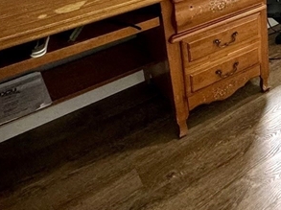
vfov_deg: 25.1
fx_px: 397
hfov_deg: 31.6
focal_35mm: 49
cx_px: 348
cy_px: -73
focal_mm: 2.22
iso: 250
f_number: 2.2
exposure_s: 1/60
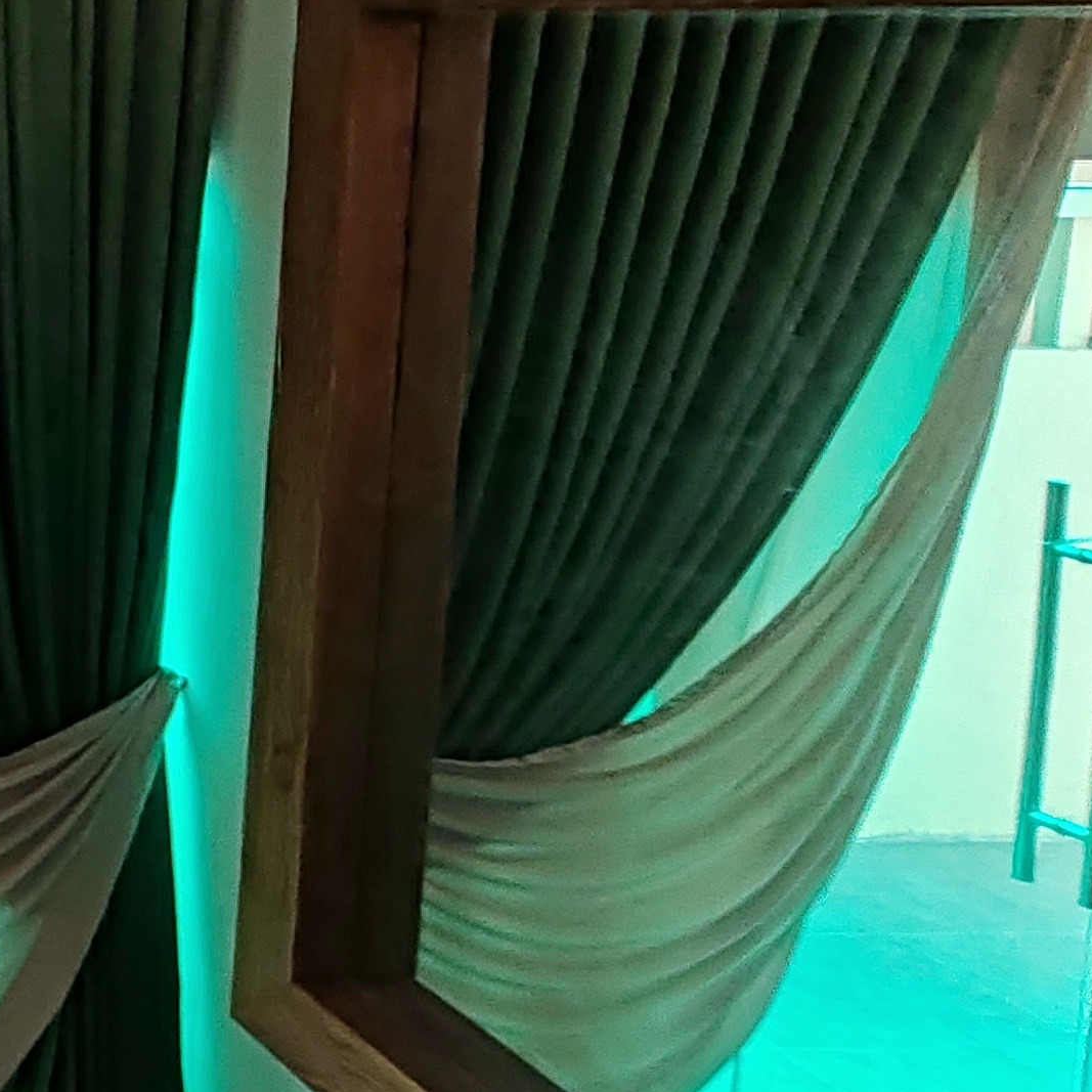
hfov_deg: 22.0
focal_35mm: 53
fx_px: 1892
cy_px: 208
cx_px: -811
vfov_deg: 31.3
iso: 64
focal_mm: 1.96
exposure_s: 1/100
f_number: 2.2
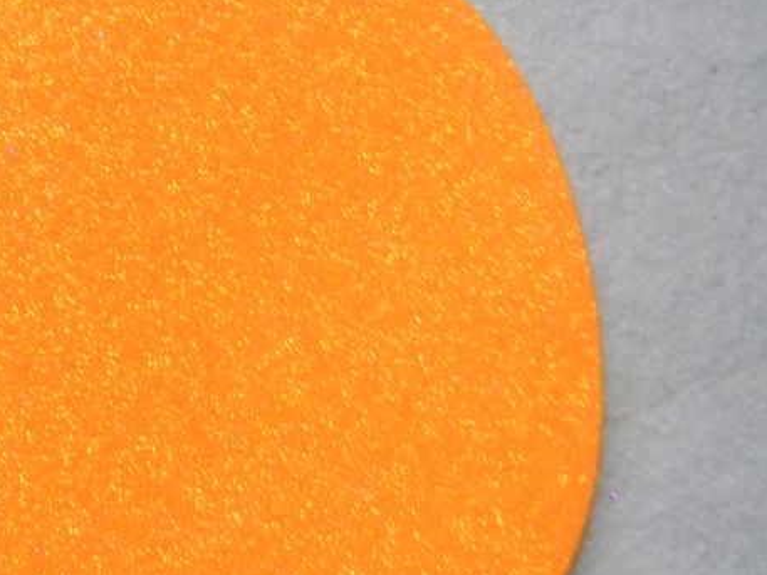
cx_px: 99
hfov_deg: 36.8
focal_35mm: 49
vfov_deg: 29.7
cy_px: 307
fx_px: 1086
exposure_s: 1/25
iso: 400
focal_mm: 5
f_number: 3.5
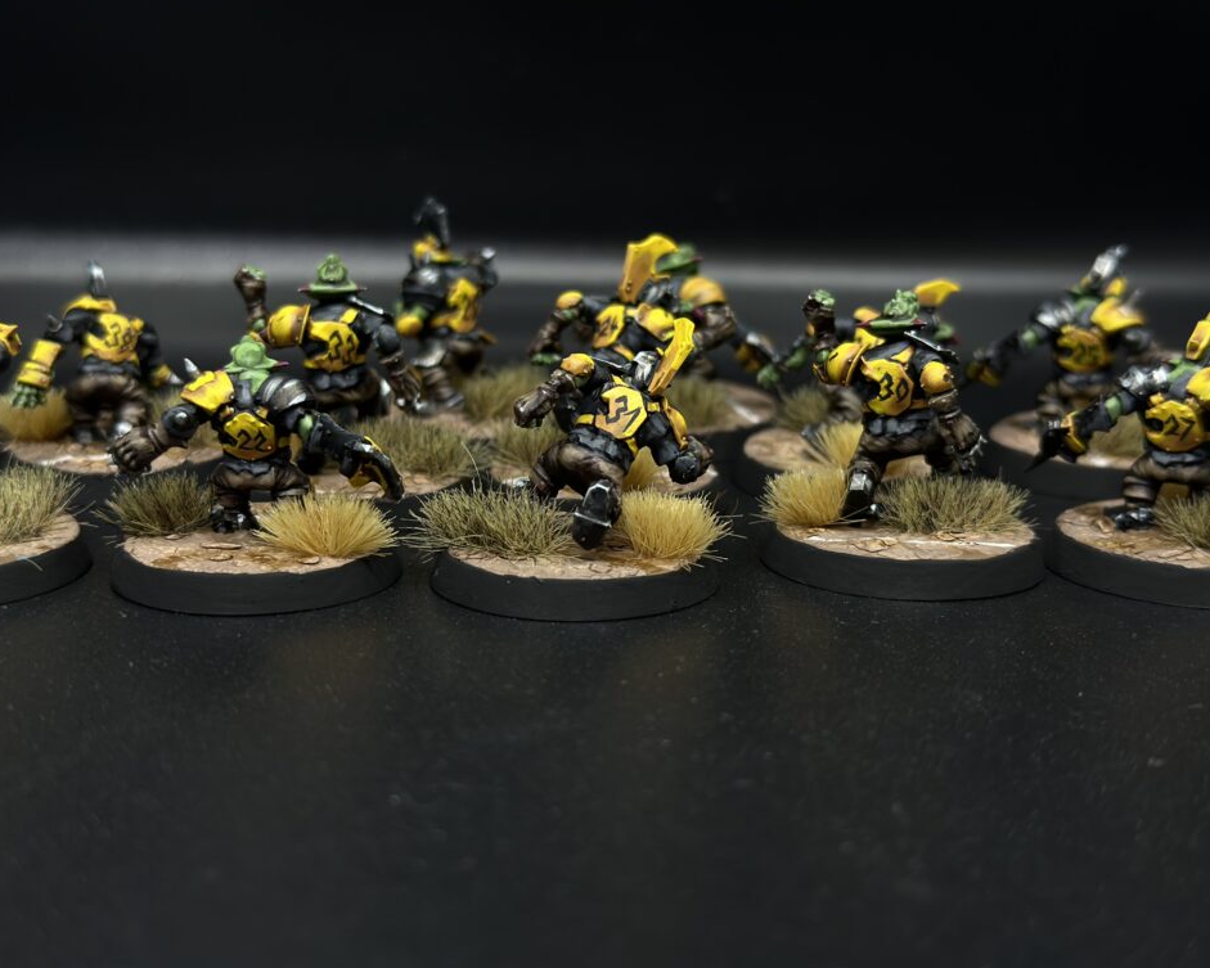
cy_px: 483
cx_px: 561
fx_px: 1827
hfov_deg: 36.6
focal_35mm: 51
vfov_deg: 29.7
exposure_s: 1/263
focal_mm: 6.86
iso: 80
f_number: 1.78
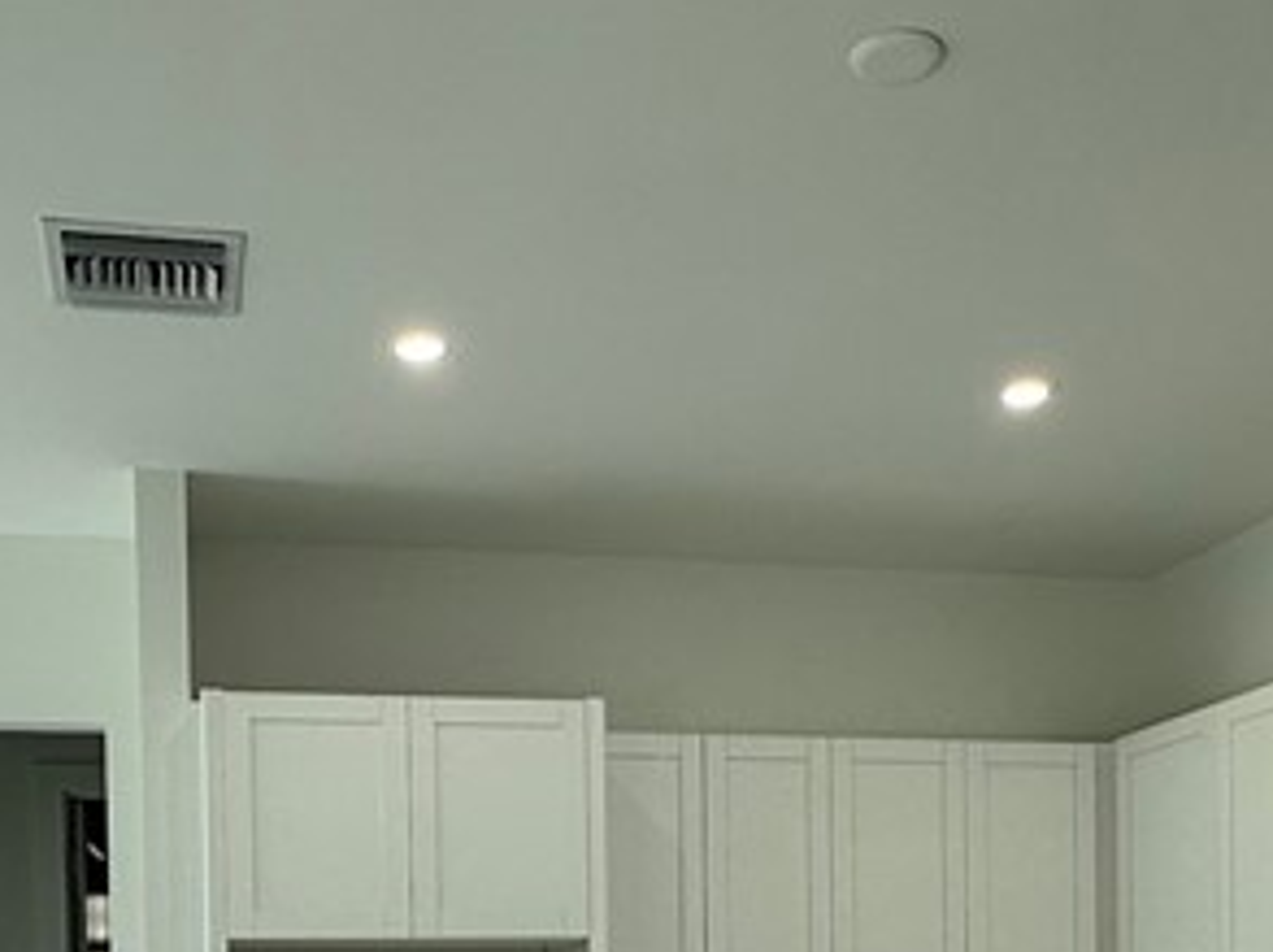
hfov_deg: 38.9
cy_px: 1091
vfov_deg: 26.8
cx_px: 582
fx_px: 1800
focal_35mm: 49
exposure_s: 1/120
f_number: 2.2
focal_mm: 2.22
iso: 64
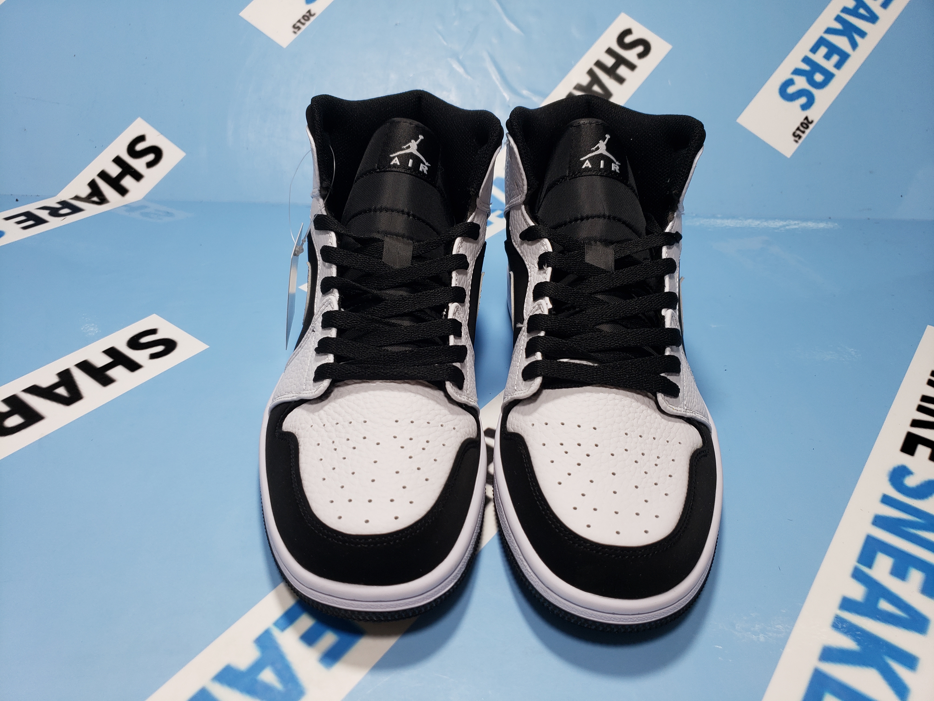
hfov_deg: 67.3
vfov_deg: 53.1
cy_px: 350
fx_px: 702
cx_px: 467
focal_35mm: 26
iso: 50
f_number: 1.5
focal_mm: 4.3
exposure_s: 1/112
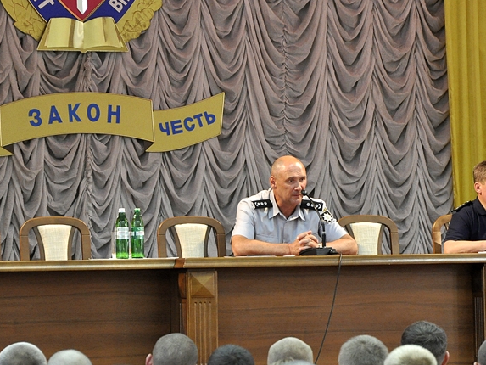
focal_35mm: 264
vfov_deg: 5.6
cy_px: 213
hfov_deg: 7.5
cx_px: 316
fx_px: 3705
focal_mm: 105
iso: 1000
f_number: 5.6
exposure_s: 1/20
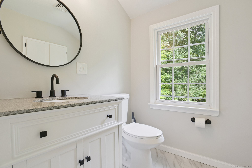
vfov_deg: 70.4
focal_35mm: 17
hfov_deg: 93.3
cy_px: 84
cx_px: 126
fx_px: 119
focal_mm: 17
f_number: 11
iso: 400
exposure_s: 1/30
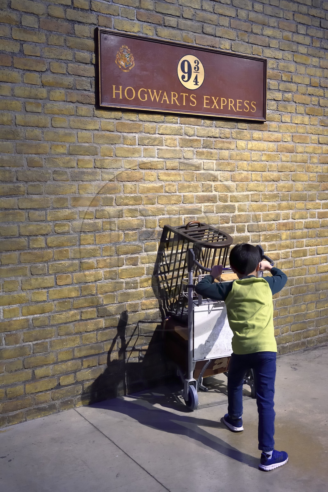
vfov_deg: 55.8
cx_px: 164
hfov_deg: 38.9
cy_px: 246
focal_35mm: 34
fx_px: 465
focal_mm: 34
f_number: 6.3
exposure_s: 1/25
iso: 1600
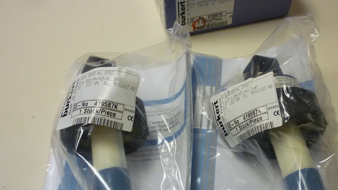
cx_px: 197
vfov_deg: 31.2
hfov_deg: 52.5
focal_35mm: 38
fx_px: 341
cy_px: 108
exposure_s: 1/30
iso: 320
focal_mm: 5.2
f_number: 3.3
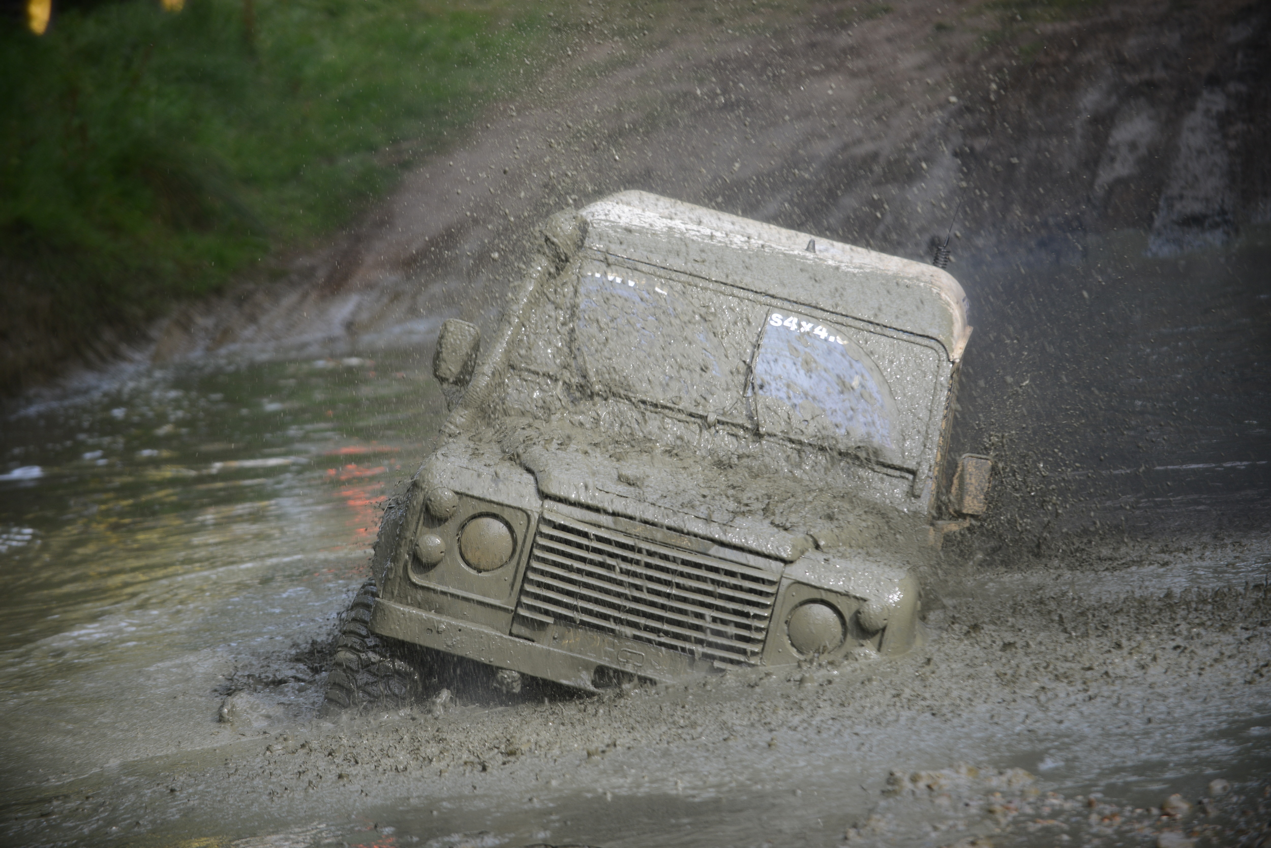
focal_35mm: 200
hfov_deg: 10.3
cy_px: 424
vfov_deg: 6.9
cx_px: 636
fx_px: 7062
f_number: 2.8
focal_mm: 200
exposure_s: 1/250
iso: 250
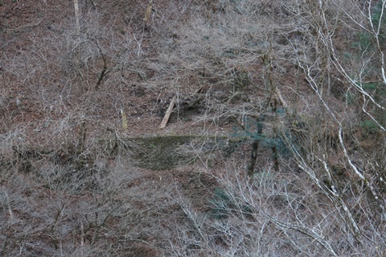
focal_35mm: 90
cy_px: 128
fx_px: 969
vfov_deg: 15.1
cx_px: 193
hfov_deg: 22.5
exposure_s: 1/100
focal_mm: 60.3
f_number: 5.6
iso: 800
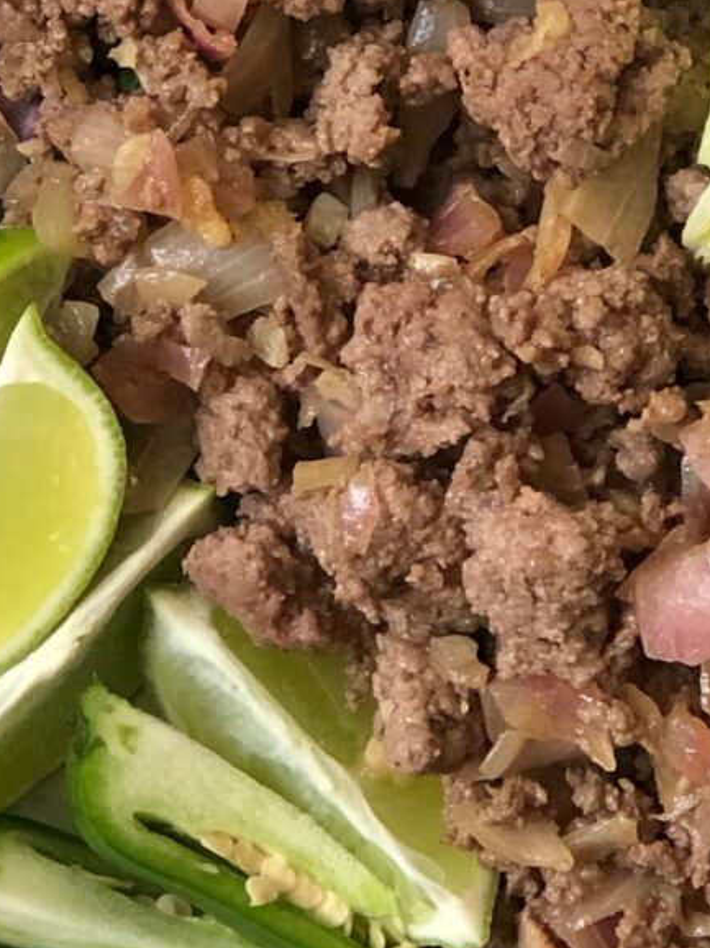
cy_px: 256
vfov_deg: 9.8
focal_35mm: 202
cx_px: 636
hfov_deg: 7.3
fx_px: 5528
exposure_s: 1/30
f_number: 2.8
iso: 64
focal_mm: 6.6
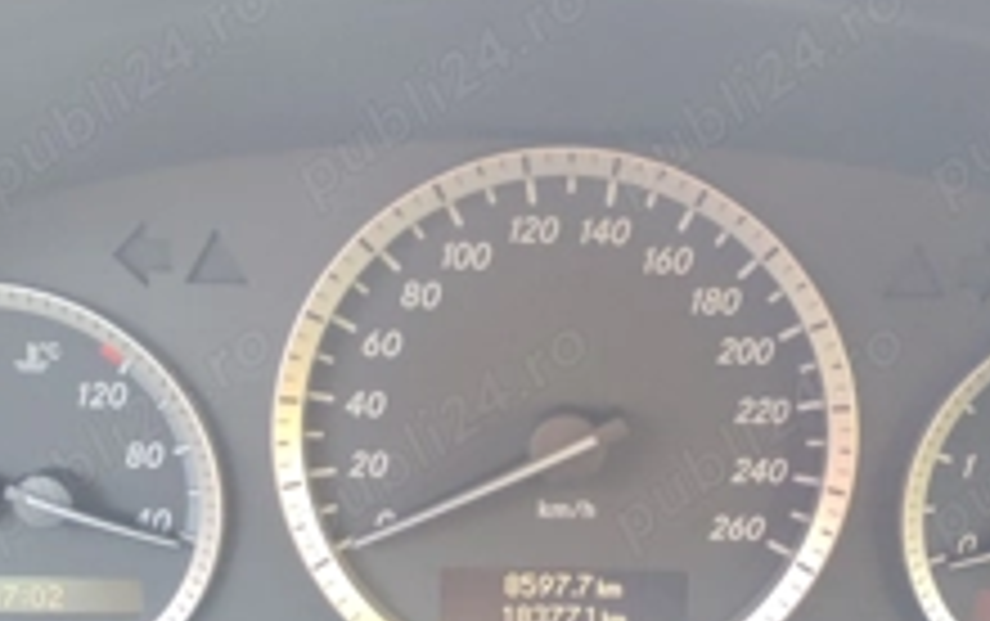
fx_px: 1404
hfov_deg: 38.7
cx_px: 598
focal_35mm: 52
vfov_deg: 24.5
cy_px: 508
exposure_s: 1/50
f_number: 1.9
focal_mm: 6.12
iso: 800
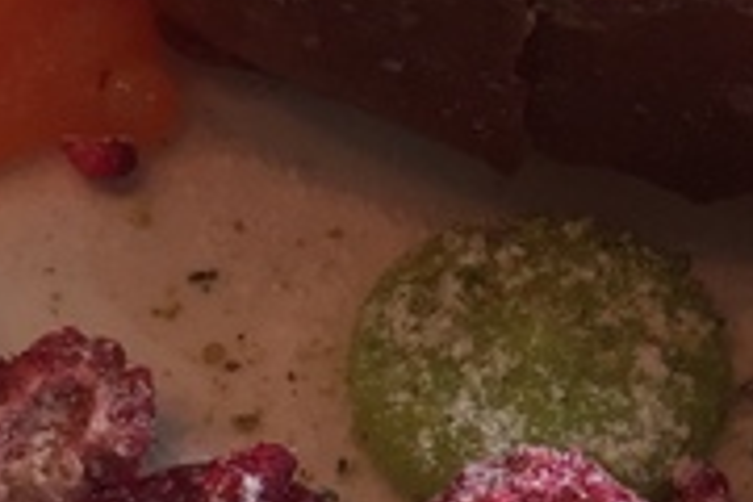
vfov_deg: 8.0
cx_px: 1021
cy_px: -264
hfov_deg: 11.8
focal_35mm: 168
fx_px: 3514
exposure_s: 1/50
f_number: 2.2
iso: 40
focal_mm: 4.15
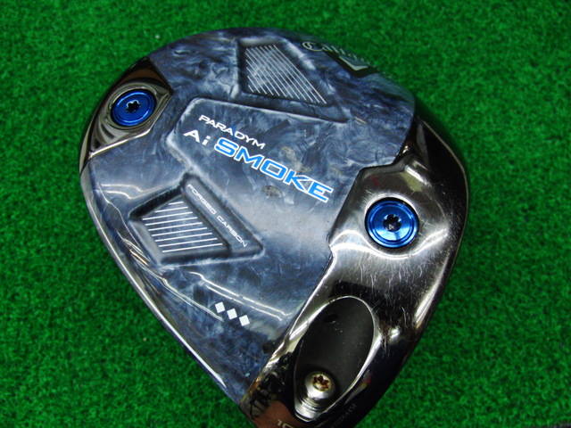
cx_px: 286
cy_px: 214
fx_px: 610
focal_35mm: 37
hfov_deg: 50.1
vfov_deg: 38.7
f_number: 3.6
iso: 400
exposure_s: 1/60
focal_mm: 6.42
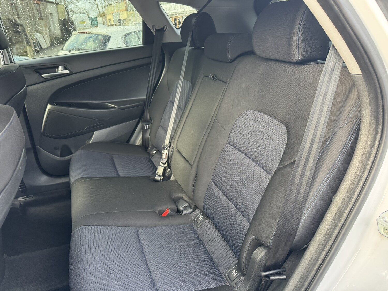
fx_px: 269
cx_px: 194
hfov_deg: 71.6
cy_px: 146
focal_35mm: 24
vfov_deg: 56.8
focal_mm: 6.76
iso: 200
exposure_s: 1/121
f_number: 1.78
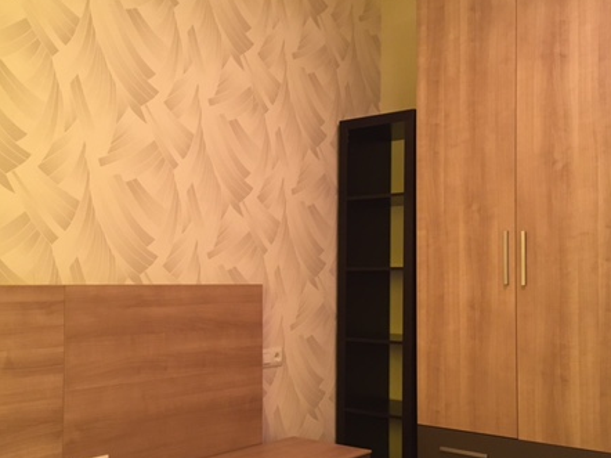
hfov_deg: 44.8
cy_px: 268
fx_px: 741
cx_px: 307
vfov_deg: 34.2
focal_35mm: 42
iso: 200
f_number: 2.2
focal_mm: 4.15
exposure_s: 1/25
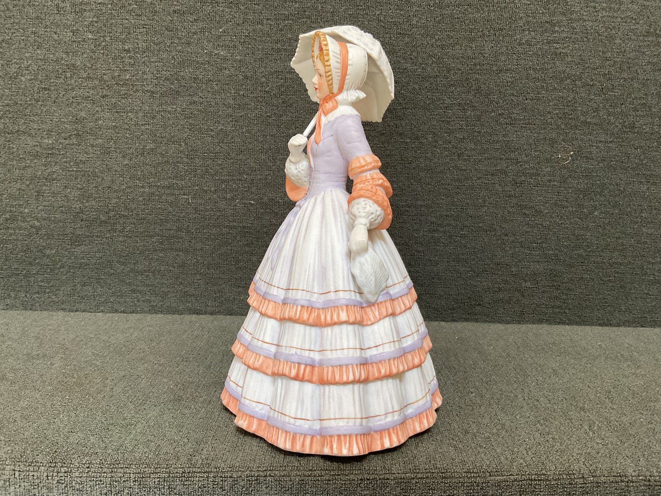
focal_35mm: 29
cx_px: 330
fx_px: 554
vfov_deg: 48.2
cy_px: 248
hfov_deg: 61.7
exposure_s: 1/60
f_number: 1.8
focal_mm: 3
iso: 100
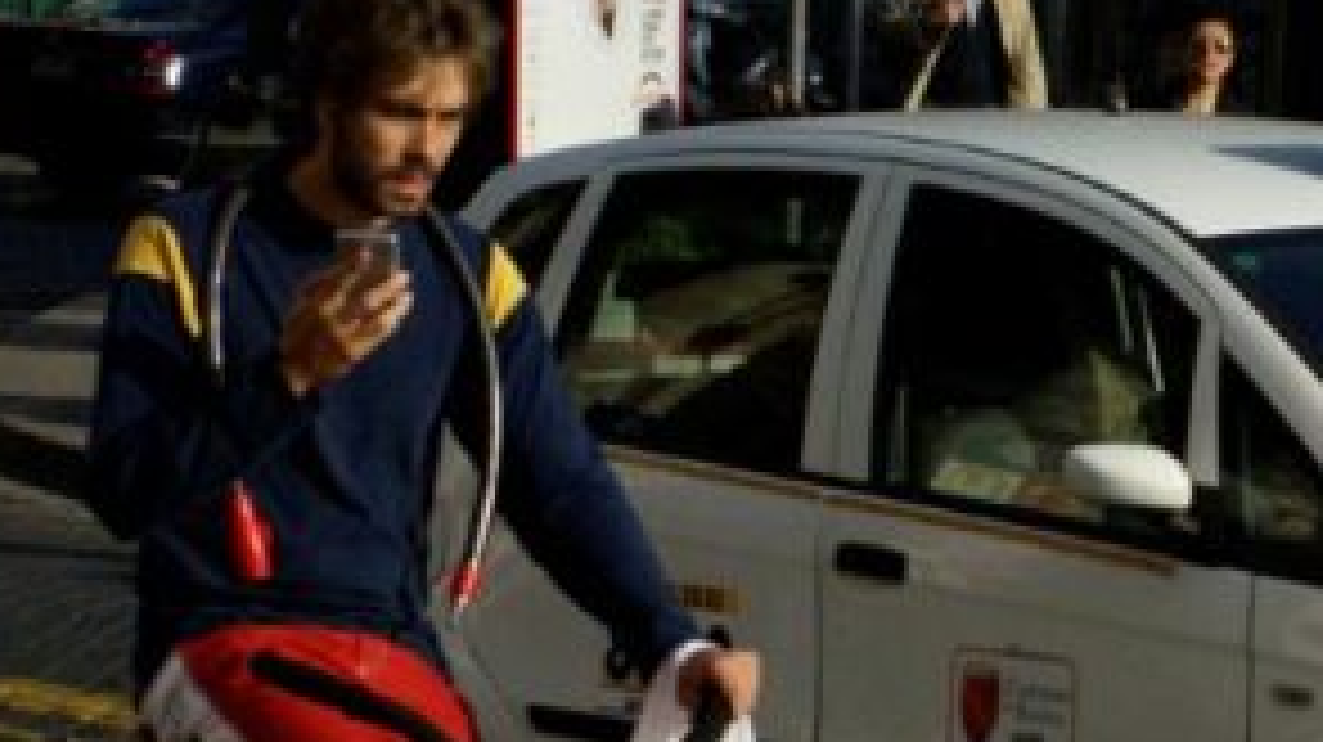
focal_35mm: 225
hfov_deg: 9.5
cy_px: 501
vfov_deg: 5.4
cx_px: 1166
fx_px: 7889
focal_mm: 70
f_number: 13
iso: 800
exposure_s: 1/1000
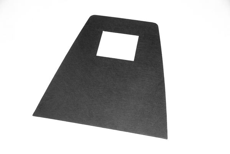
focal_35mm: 44
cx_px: 115
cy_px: 77
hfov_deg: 44.5
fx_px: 281
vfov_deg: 30.6
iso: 1600
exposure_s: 1/125
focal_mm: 44
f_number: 4.2
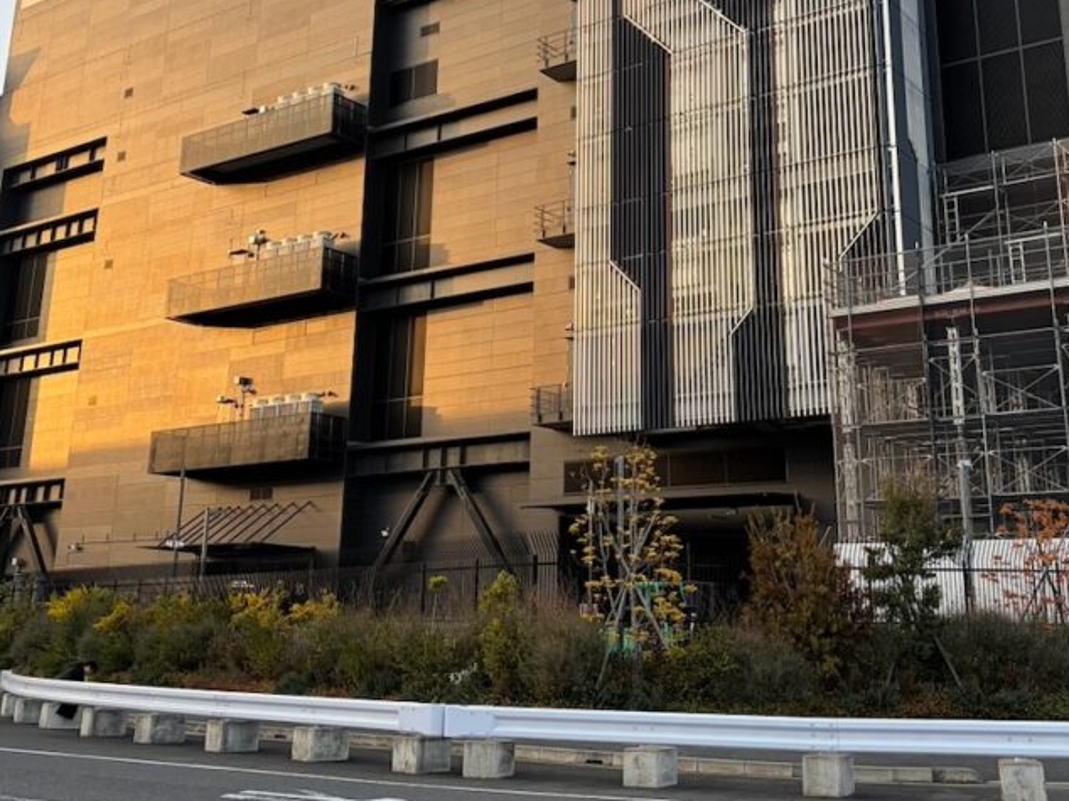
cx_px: 592
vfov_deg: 33.8
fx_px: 1297
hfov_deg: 44.7
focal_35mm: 42
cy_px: 231
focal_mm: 5.96
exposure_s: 1/482
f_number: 1.6
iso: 50
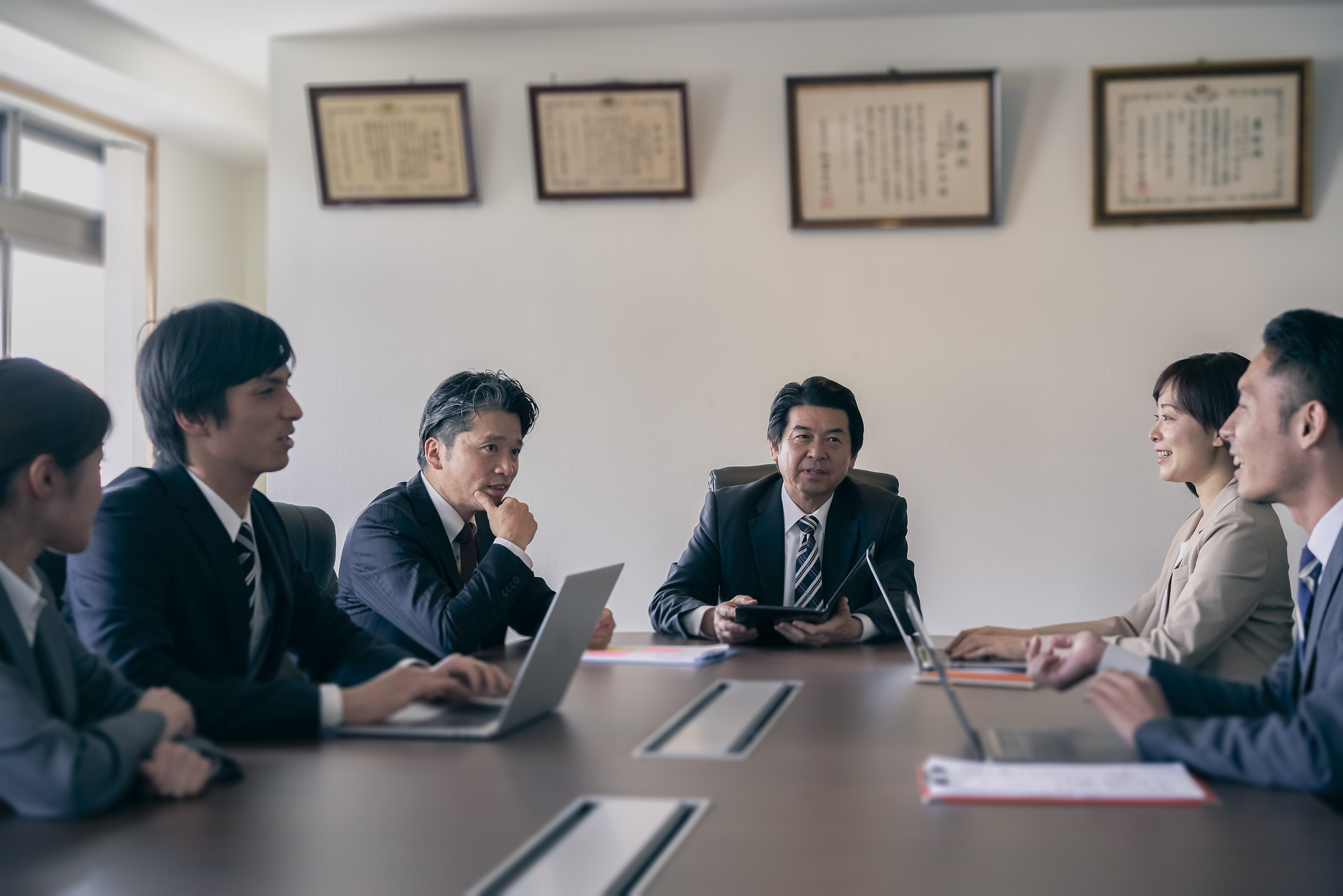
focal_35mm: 55
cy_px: 448
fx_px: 2052
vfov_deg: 24.6
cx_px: 672
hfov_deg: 36.2
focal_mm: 55
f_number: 4
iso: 800
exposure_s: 1/200
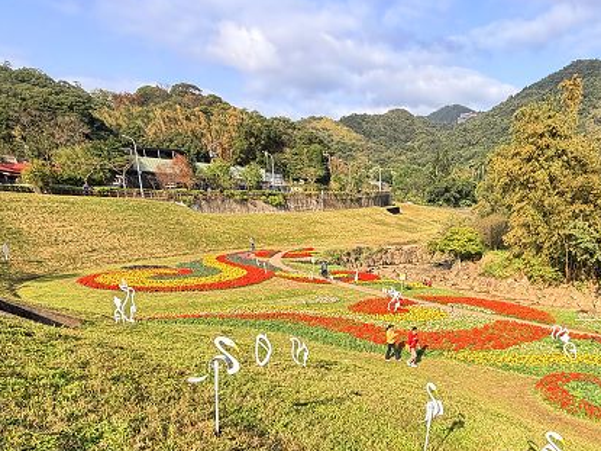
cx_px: 432
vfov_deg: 47.4
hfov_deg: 62.5
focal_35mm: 27
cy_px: 384
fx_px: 469
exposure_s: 1/554
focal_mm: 2.22
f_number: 2.2
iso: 40
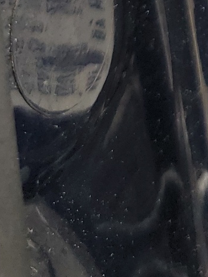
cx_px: 406
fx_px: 953
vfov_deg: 14.4
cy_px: -239
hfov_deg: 11.3
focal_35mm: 119
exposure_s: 1/156
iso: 50
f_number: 1.5
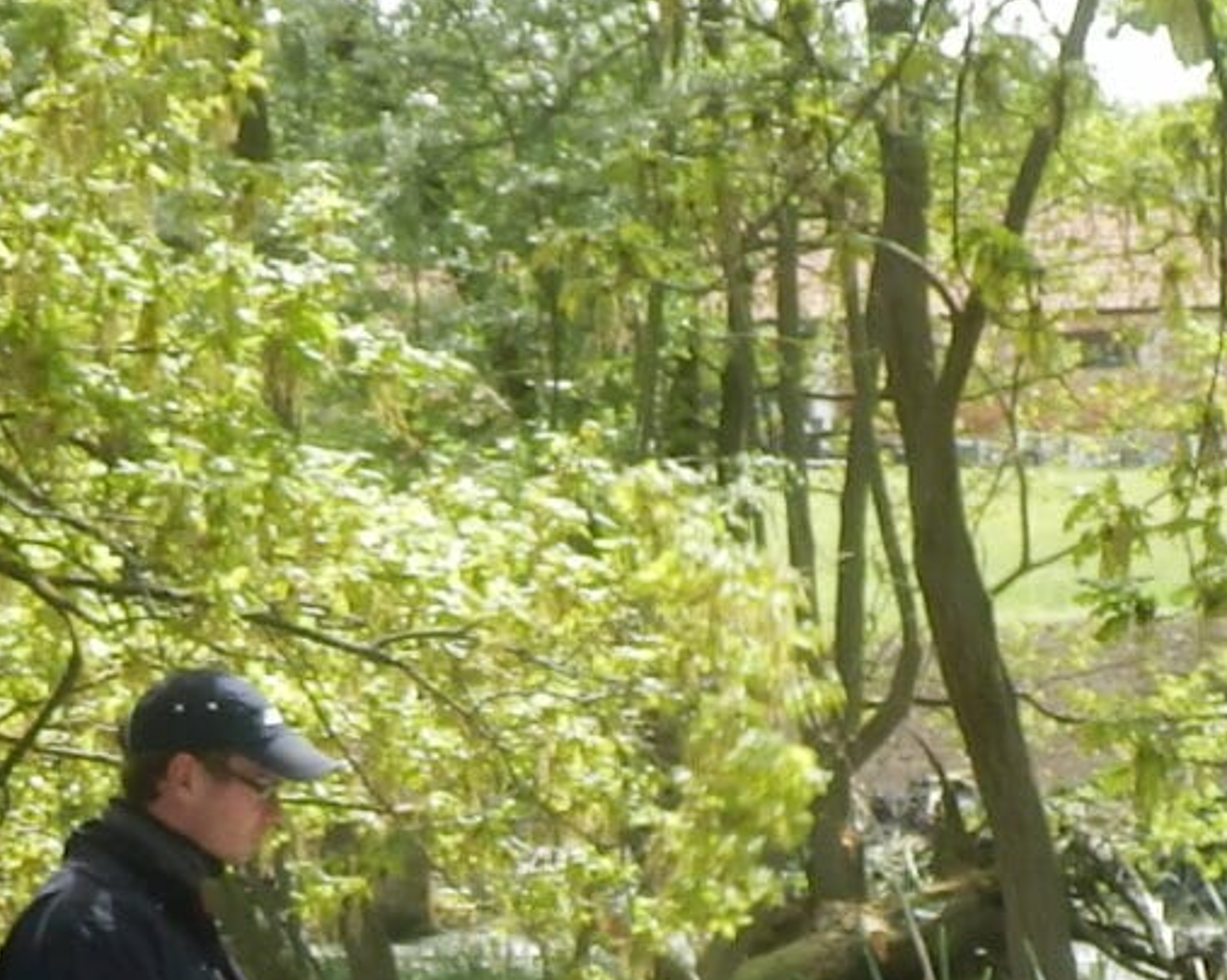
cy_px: 1396
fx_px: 7876
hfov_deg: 8.9
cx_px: 670
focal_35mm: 217
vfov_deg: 7.0
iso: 80
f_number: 4.2
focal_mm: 7.9
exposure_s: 1/160
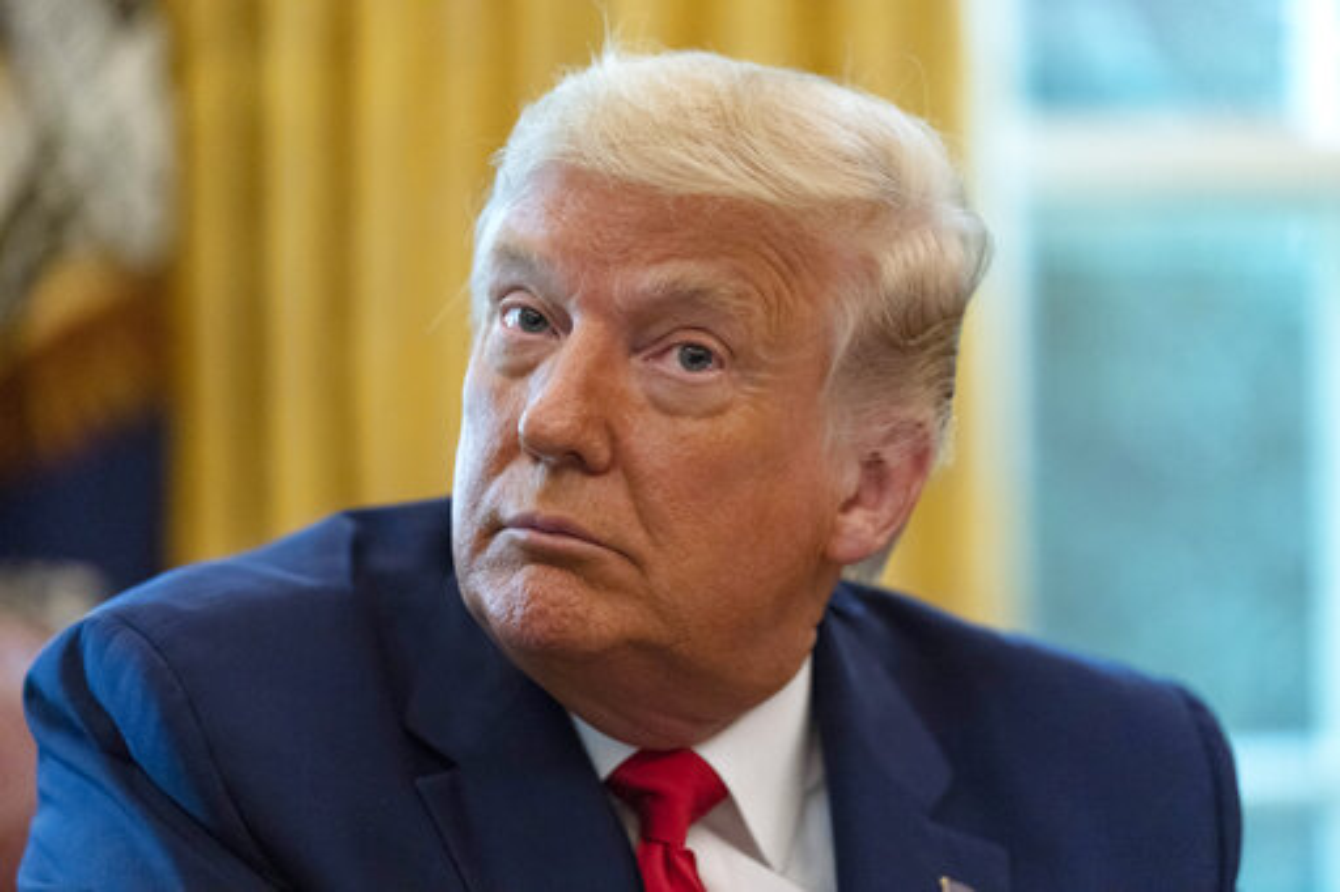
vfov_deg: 9.0
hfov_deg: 13.5
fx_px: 5656
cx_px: 670
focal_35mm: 152
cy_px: 446
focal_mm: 152
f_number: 2.8
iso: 6400
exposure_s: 1/400
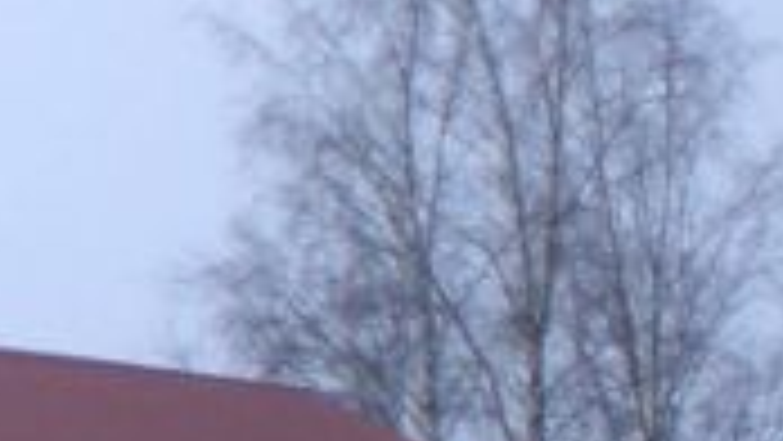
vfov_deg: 5.0
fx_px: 5067
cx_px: -1044
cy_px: 500
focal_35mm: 244
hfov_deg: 8.2
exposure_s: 1/100
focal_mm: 6.3
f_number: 3.1
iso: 100
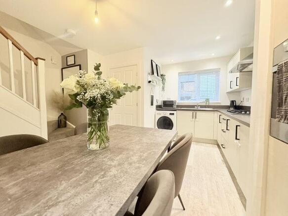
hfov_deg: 102.1
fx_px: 116
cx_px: 144
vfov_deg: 85.7
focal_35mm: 14
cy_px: 108
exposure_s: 1/50
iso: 200
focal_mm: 2.22
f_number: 2.2
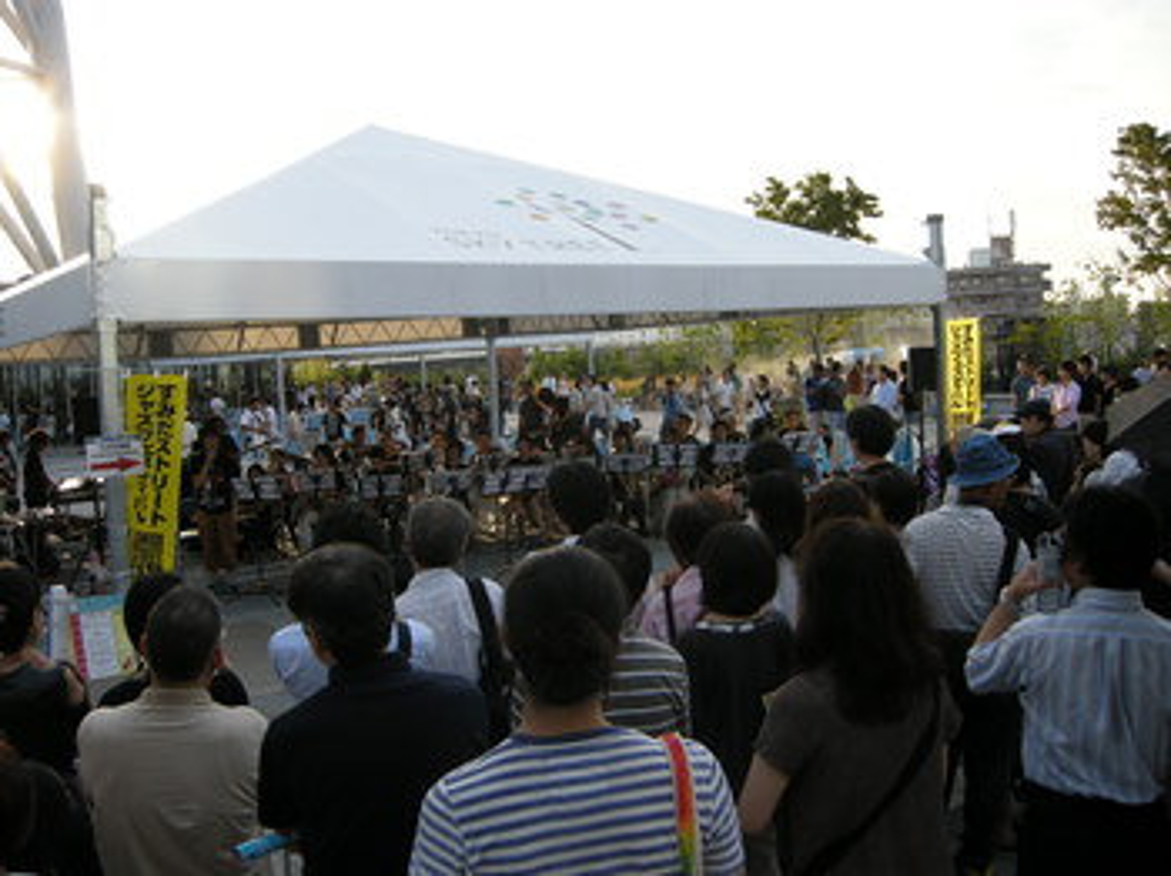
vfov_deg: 40.7
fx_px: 1183
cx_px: 586
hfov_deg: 52.7
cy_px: 438
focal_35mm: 35
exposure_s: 1/81
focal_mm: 7.5
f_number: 3
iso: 64
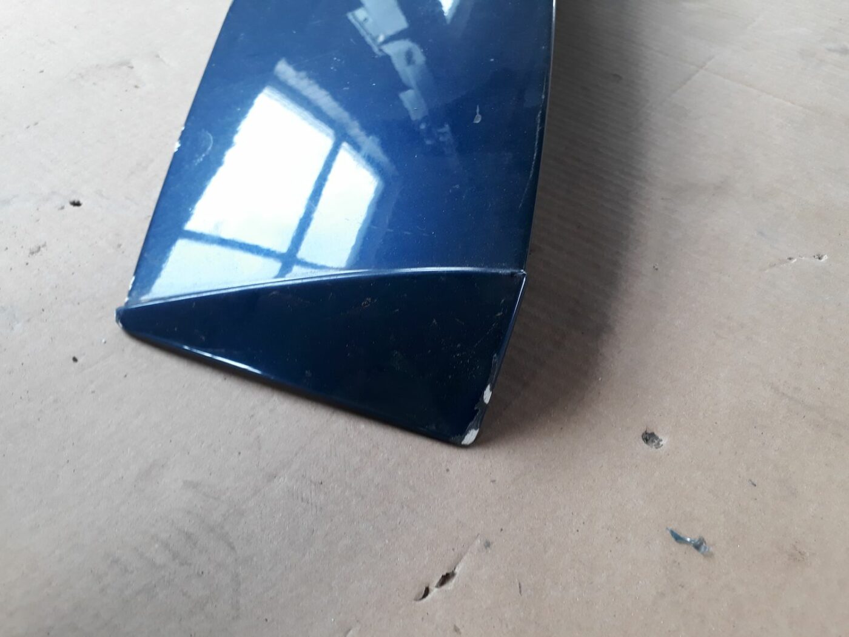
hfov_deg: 65.3
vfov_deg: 51.4
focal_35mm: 27
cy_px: 318
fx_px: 662
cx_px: 424
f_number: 1.9
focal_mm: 3.6
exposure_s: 1/50
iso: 50
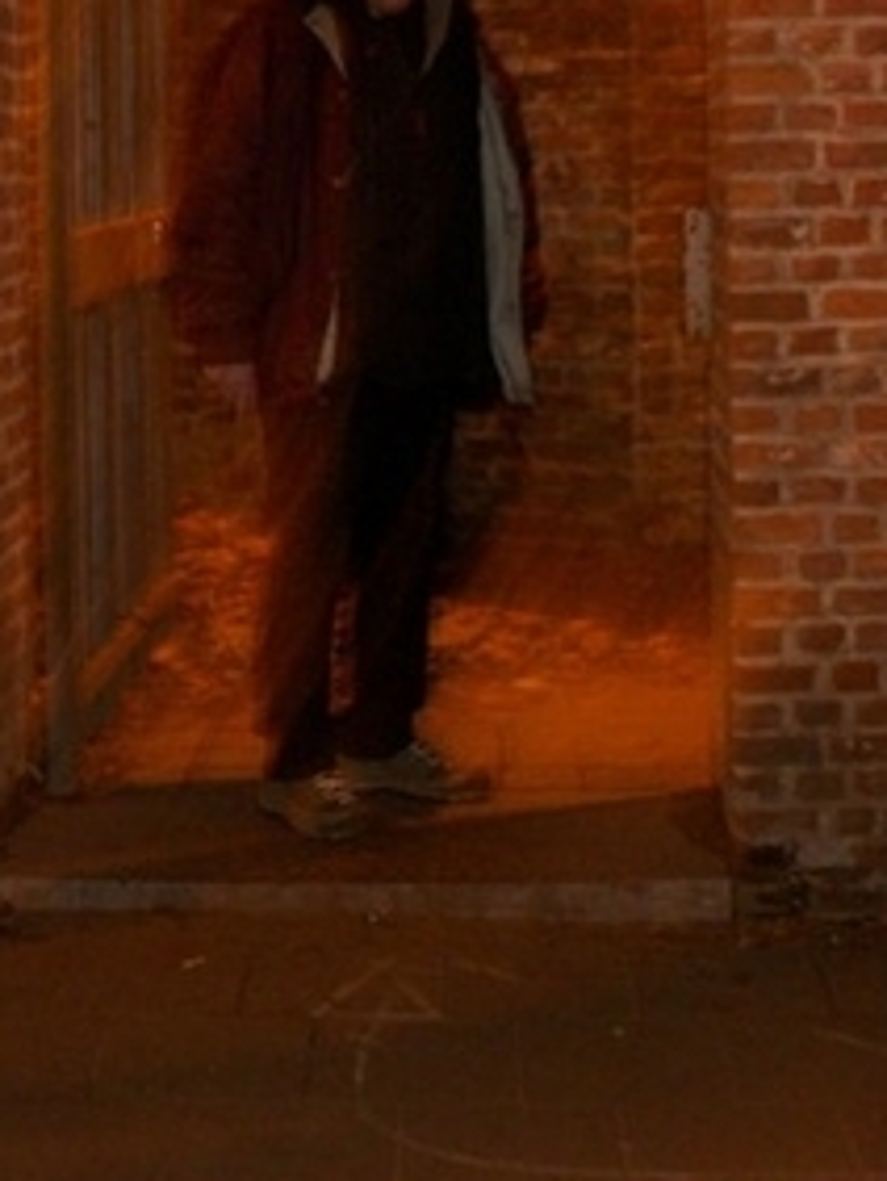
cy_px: 46
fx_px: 2320
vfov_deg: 27.2
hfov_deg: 21.6
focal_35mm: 68
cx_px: 460
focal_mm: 5.7
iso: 160
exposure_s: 1/2
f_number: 2.9
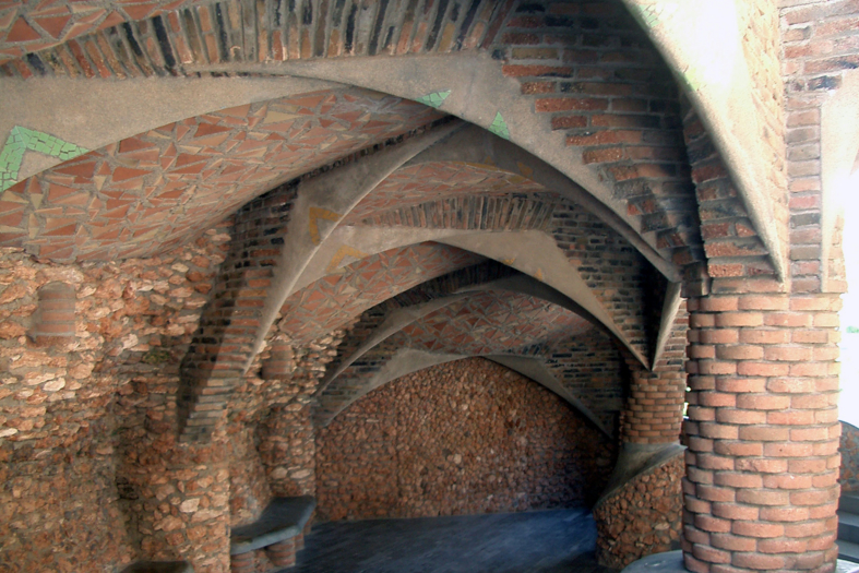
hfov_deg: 51.9
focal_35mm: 37
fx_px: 883
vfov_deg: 35.9
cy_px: 319
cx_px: 436
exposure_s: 1/20
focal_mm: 5.8
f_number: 2.6
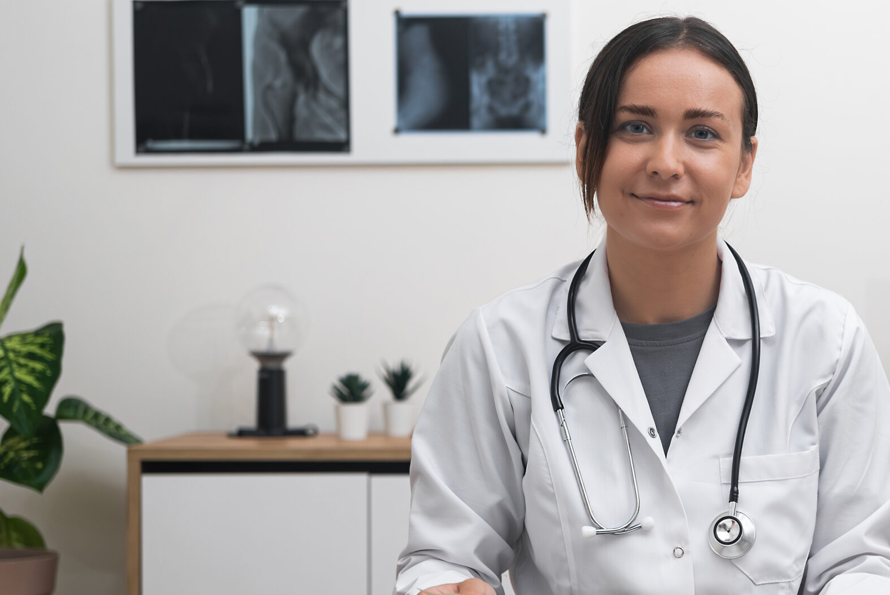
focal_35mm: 81
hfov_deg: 24.7
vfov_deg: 16.9
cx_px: 686
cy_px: 362
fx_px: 2004
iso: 640
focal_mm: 50
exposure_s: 1/100
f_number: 2.5
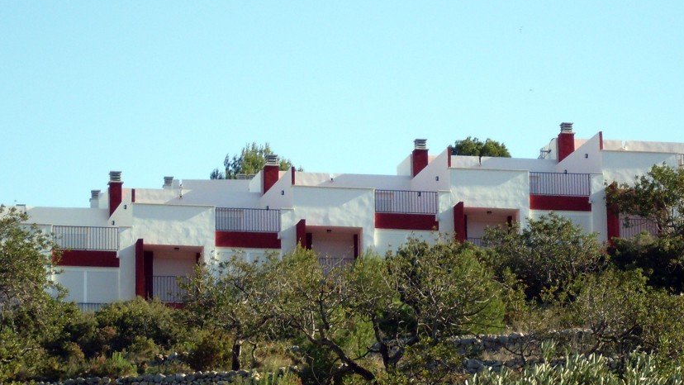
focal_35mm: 180
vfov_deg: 6.7
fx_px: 3265
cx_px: 377
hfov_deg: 12.0
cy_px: 214
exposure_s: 1/250
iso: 80
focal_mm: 18.9
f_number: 5.2
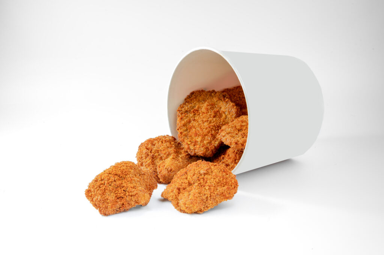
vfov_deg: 19.4
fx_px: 746
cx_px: 192
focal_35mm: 70
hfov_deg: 28.9
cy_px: 128
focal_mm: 70
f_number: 14
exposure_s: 1/250
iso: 100
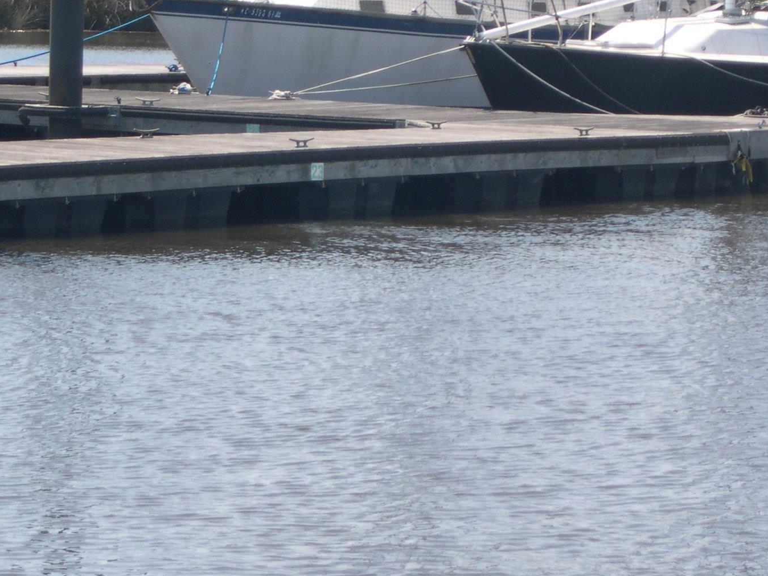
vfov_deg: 7.7
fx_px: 4260
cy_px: 171
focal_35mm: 192
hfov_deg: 10.3
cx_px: 354
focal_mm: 24
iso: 100
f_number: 4.9
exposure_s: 1/349
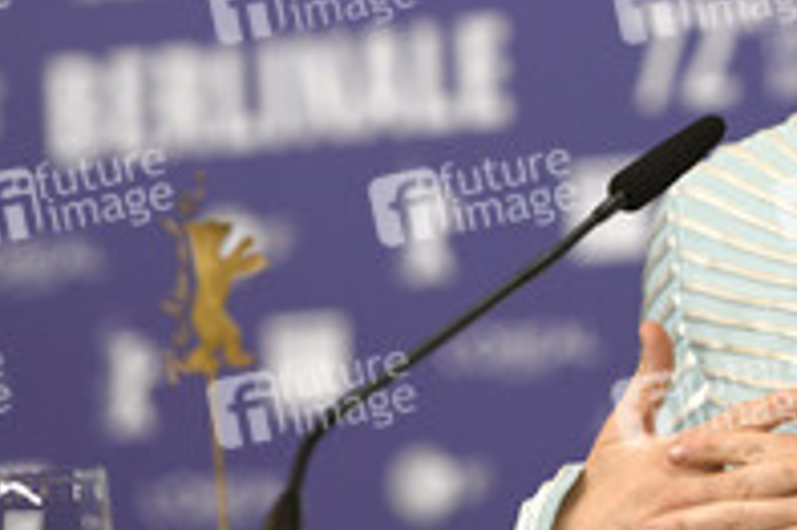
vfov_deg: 3.6
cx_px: 771
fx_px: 8339
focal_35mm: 377
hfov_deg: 5.5
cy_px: 97
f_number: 3.5
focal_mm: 165
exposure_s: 1/250
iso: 1000
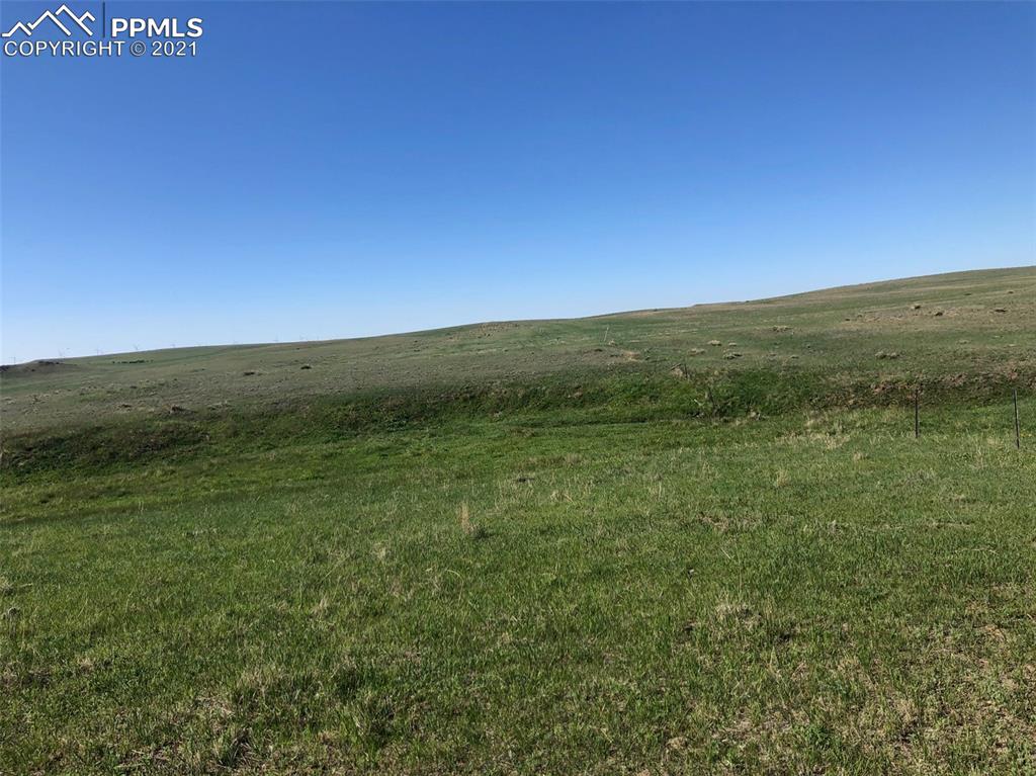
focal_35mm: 28
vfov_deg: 49.7
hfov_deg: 63.5
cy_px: 388
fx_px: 838
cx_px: 518
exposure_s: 1/2208
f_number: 1.8
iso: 20
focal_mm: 3.99
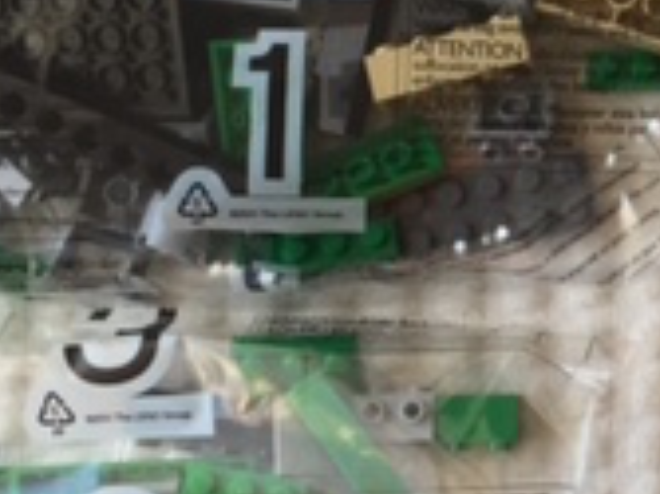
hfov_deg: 16.8
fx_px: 2115
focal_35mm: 111
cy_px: 273
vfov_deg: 13.3
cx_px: 834
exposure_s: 1/120
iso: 50
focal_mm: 4.15
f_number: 2.2
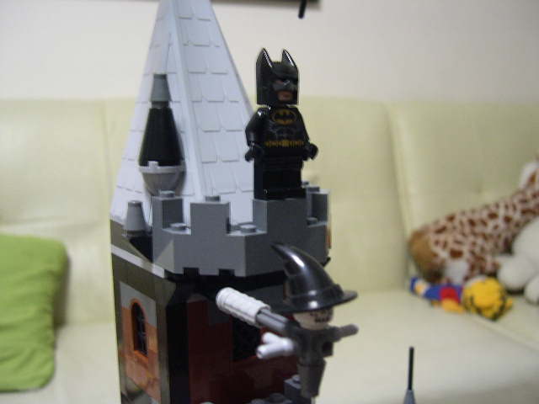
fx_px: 592
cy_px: 202
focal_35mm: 38
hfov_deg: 49.0
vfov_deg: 37.7
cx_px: 270
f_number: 2.8
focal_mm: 8
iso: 260
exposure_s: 1/4.5
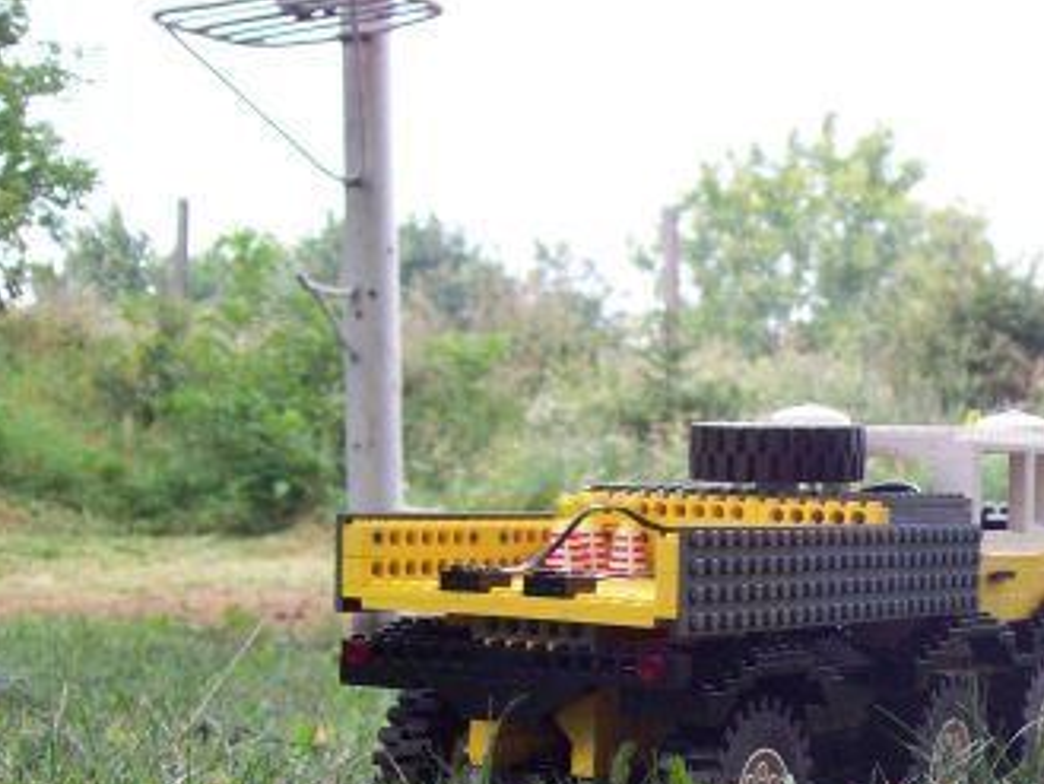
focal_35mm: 70
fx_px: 2112
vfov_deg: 20.7
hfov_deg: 27.0
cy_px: 676
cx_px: 895
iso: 80
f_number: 2.7
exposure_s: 1/225
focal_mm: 6
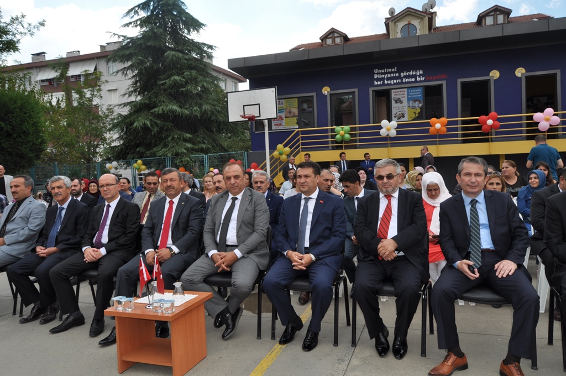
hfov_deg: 67.4
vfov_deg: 47.8
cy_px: 188
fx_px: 424
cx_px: 283
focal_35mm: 27
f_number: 11
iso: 200
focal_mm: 18
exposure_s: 1/200
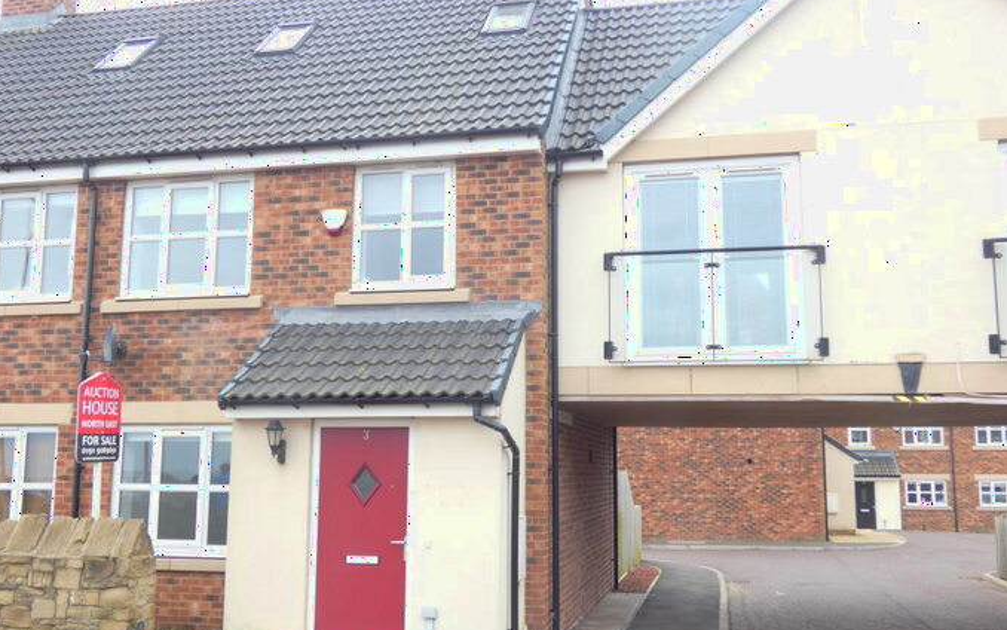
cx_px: 490
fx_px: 961
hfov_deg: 55.3
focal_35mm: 35
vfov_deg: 36.3
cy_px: 329
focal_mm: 5.8
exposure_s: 1/80
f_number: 3.4
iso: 125
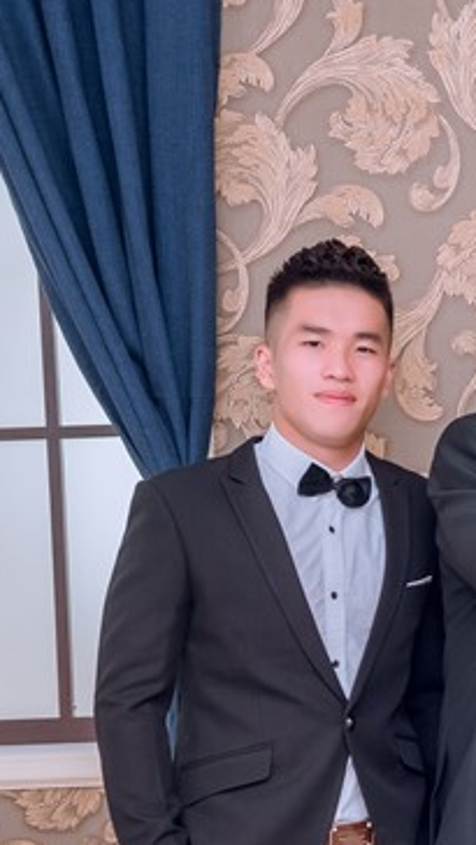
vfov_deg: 19.4
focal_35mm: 110
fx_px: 2466
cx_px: 769
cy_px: 586
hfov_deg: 10.5
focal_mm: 45
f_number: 4
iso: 320
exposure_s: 1/125
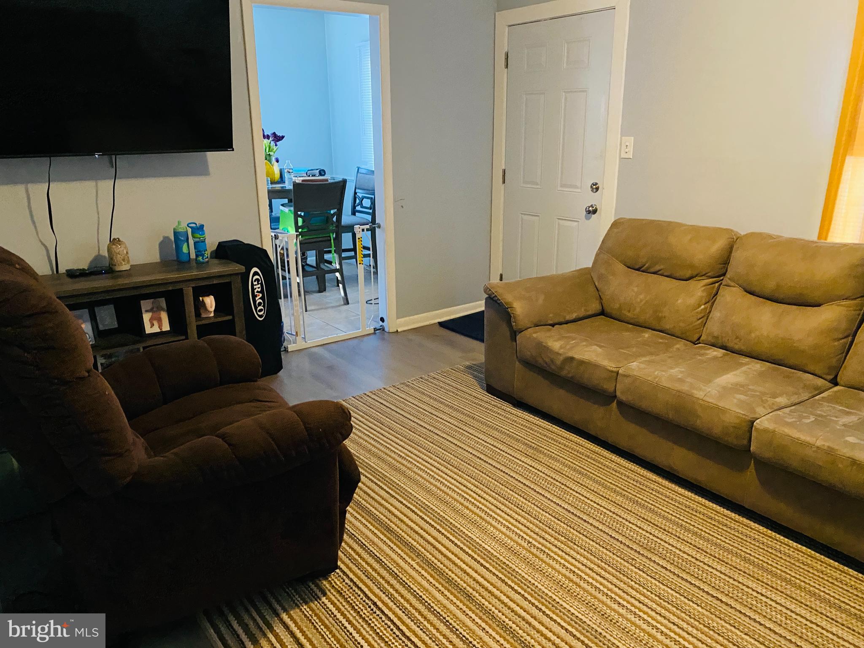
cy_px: 324
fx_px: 649
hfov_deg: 67.3
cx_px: 432
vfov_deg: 53.1
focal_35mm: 26
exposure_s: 1/30
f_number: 1.8
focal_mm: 4.25
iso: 800
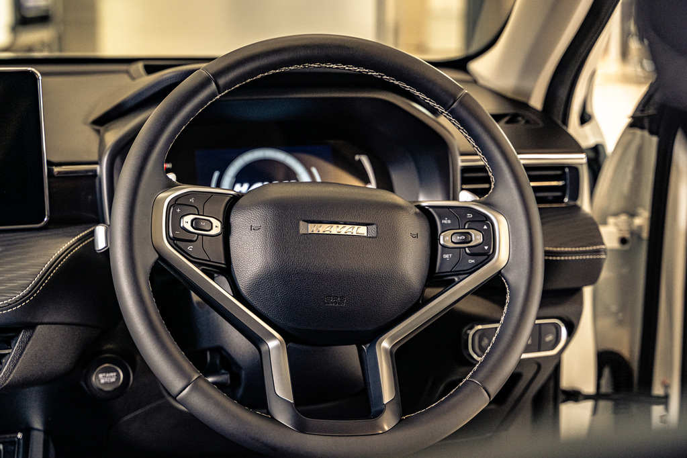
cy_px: 229
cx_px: 344
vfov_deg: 23.0
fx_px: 1126
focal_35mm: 59
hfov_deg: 33.9
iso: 1600
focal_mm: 59
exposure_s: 1/125
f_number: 4
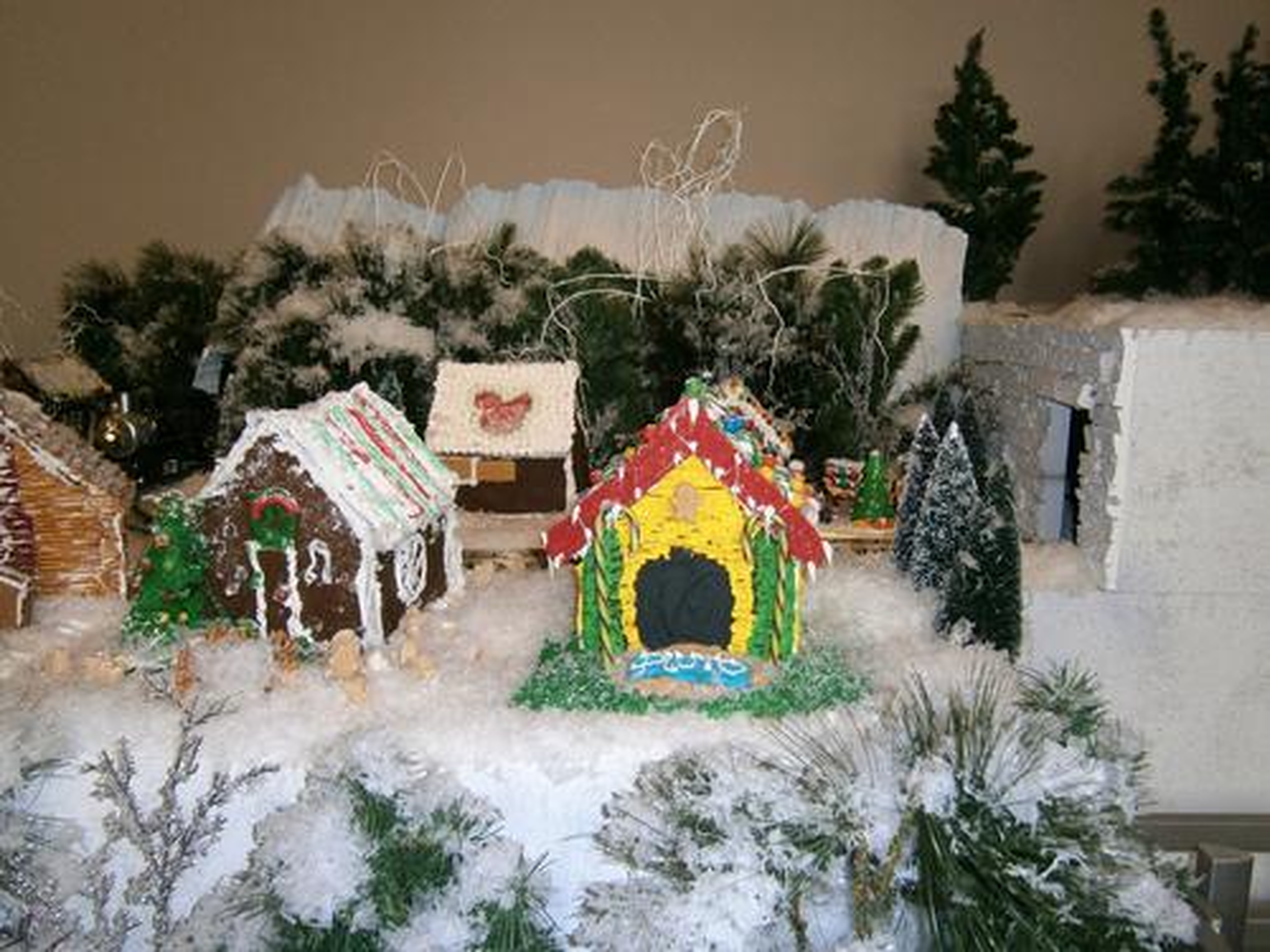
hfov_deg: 67.3
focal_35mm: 26
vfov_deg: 53.1
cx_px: 635
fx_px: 954
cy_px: 476
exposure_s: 1/30
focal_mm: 4.7
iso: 125
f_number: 2.8
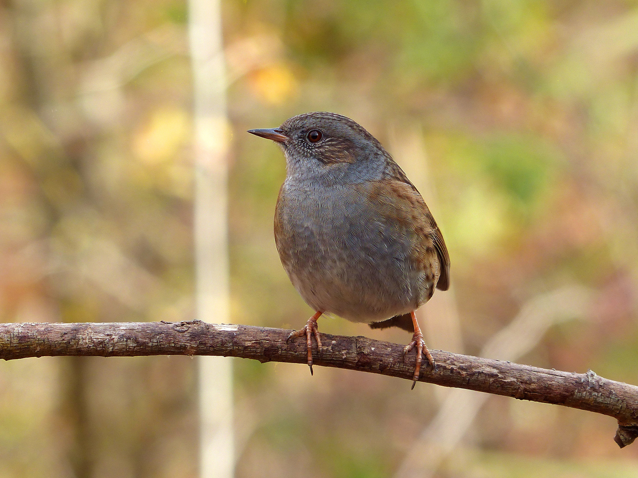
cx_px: 319
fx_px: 9160
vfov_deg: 3.0
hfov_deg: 4.0
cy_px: 239
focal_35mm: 497
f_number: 4
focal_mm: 81.3
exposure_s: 1/125
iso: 100
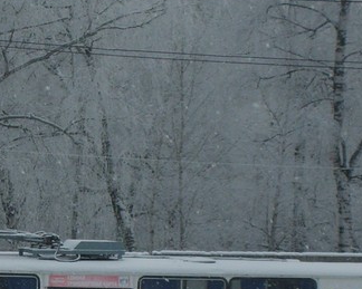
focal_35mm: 324
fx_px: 3470
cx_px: 27
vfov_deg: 4.8
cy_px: 340
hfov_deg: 6.0
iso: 50
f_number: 4.9
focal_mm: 17.4
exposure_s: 1/180
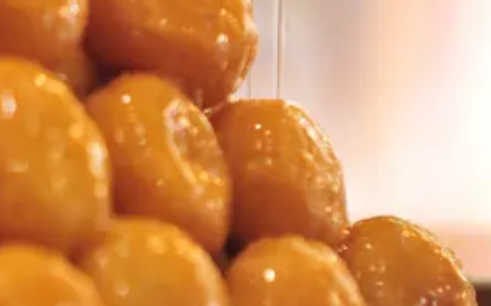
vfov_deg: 3.4
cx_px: 11
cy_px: 125
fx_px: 5174
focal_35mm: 387
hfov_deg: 5.4
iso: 640
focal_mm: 135
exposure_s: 1/250
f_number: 2.8
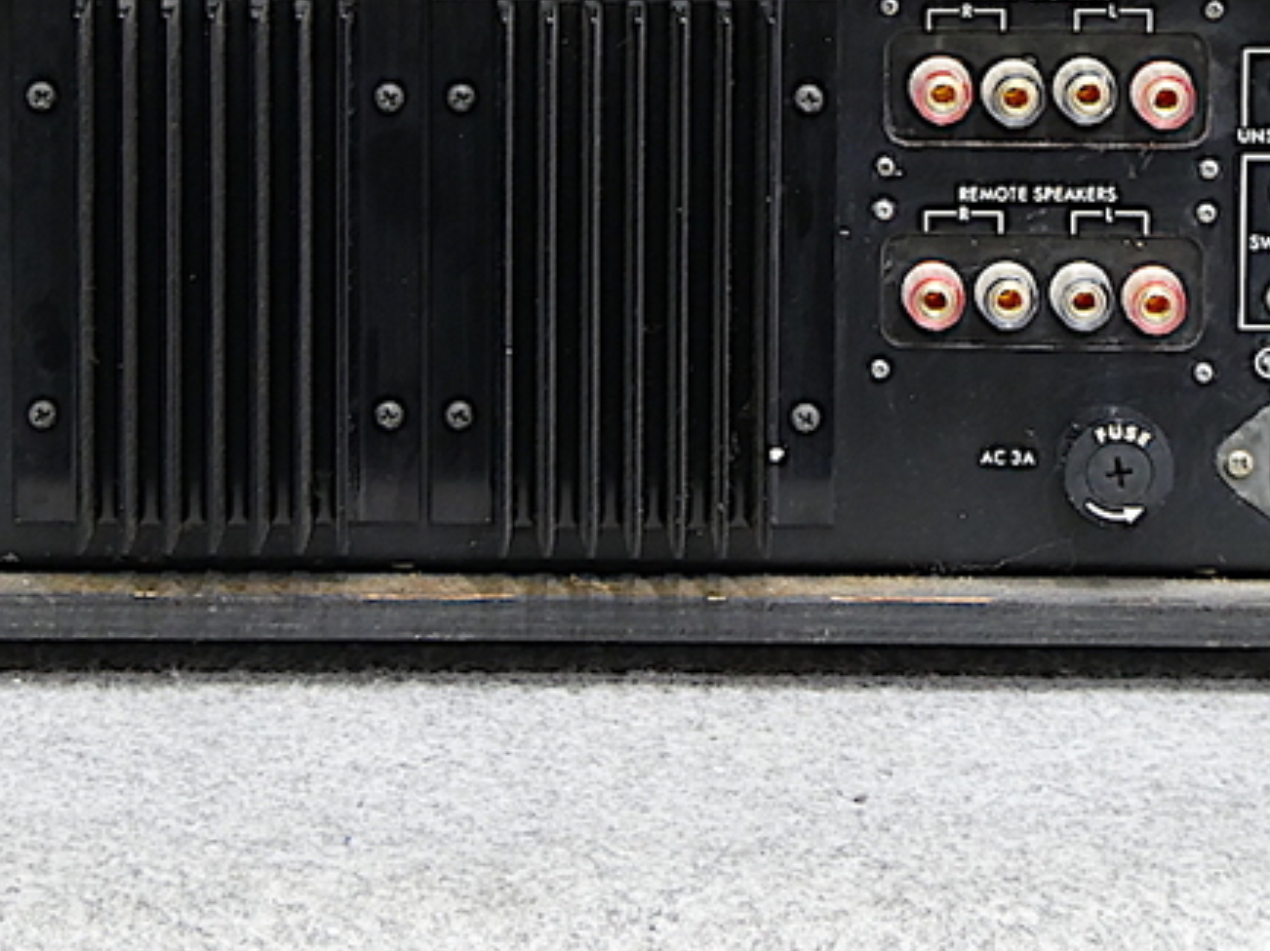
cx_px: 395
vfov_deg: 8.0
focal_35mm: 186
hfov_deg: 10.6
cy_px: 211
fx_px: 6820
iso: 200
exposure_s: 1/5
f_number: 4.8
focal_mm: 15
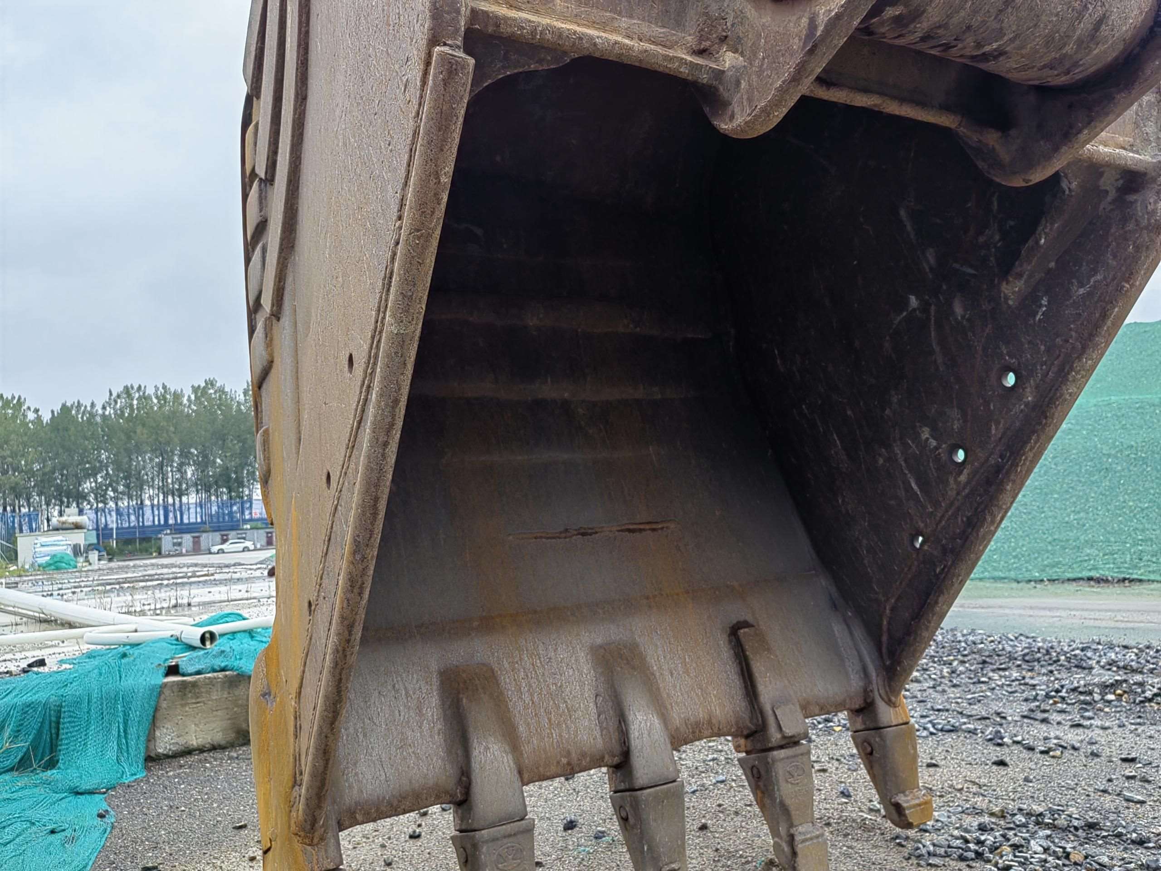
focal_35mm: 27
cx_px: 580
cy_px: 436
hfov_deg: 65.3
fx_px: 906
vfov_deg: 51.4
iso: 64
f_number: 1.9
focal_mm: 5.52
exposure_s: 1/909
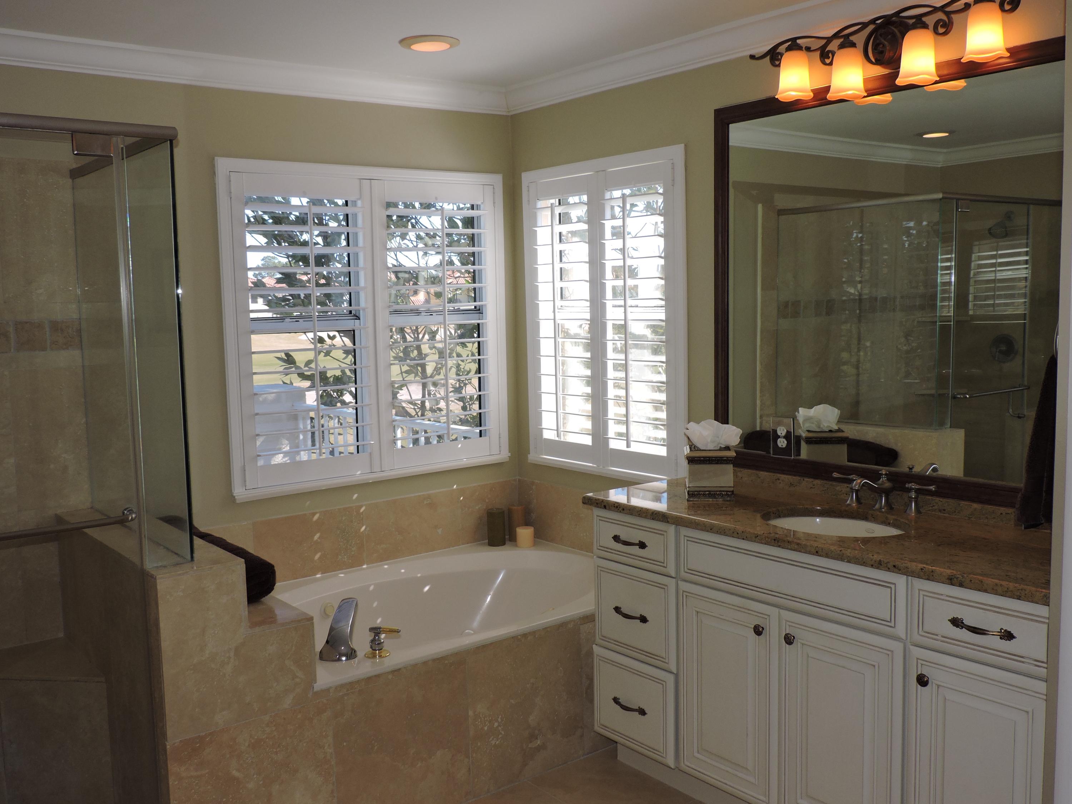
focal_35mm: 33
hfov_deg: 55.4
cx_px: 536
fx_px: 1022
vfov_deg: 42.9
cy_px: 402
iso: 100
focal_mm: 5.9
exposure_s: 1/250
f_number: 3.2
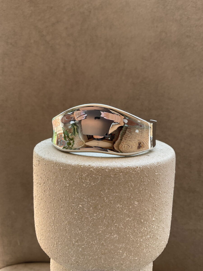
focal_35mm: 29
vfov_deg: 61.7
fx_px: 227
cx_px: 102
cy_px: 136
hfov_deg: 48.2
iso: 20
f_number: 1.8
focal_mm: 3
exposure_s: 1/120
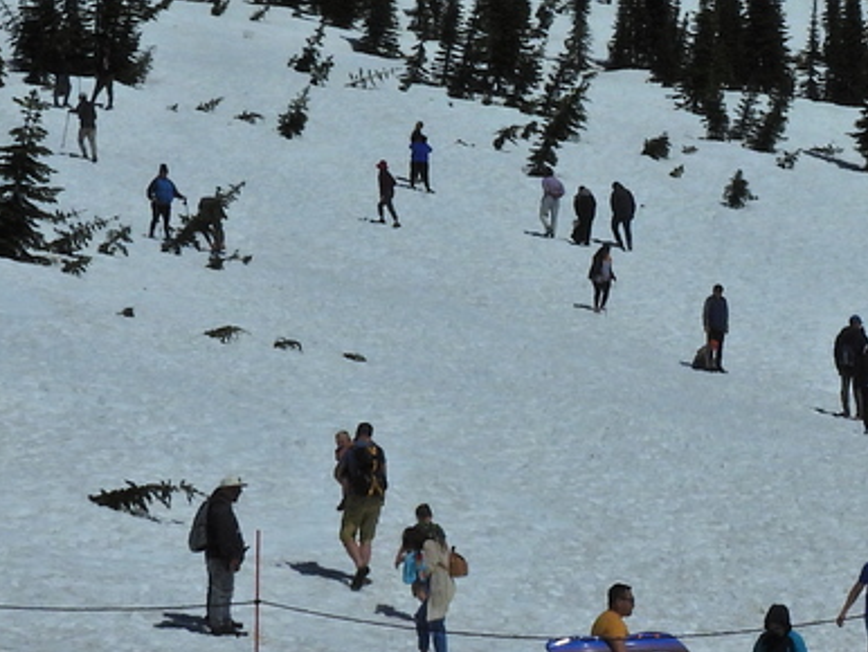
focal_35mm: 232
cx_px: 875
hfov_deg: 8.5
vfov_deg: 6.4
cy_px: 301
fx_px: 5821
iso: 100
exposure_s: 1/1600
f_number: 8
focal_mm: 12.5
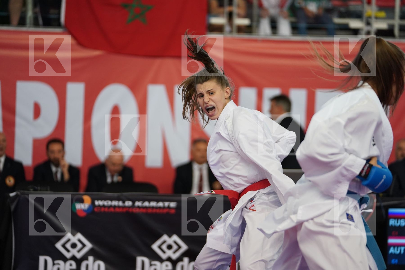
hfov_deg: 14.1
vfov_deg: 9.4
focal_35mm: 146
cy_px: 135
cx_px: 202
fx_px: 1642
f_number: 2.8
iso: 2000
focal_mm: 146
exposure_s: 1/1000
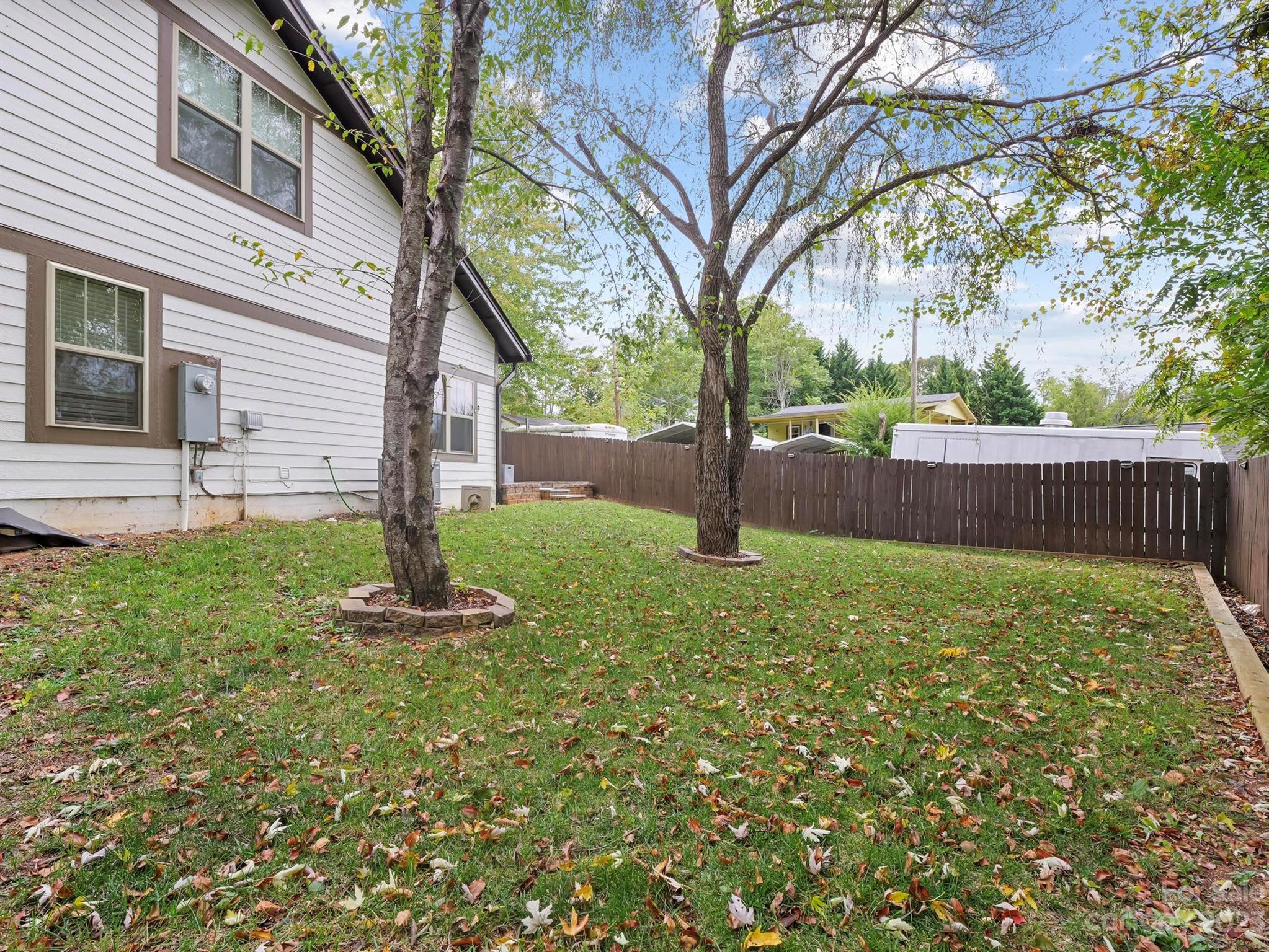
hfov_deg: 94.5
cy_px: 476
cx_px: 634
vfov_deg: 78.1
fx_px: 587
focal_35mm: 16
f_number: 7.1
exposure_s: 1/100
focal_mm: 8
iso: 400
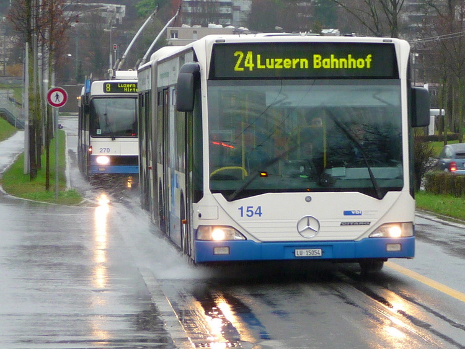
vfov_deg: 13.2
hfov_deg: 17.5
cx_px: 304
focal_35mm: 112
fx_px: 1505
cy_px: 121
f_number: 4.7
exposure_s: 1/40
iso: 160
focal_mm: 14.2
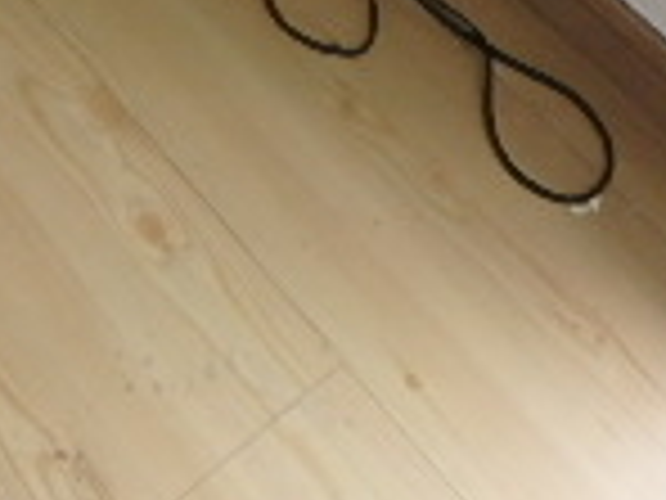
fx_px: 1751
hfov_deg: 19.8
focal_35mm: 91
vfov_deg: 13.6
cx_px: -202
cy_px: -527
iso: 160
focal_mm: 3.7
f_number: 3.5
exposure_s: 1/60
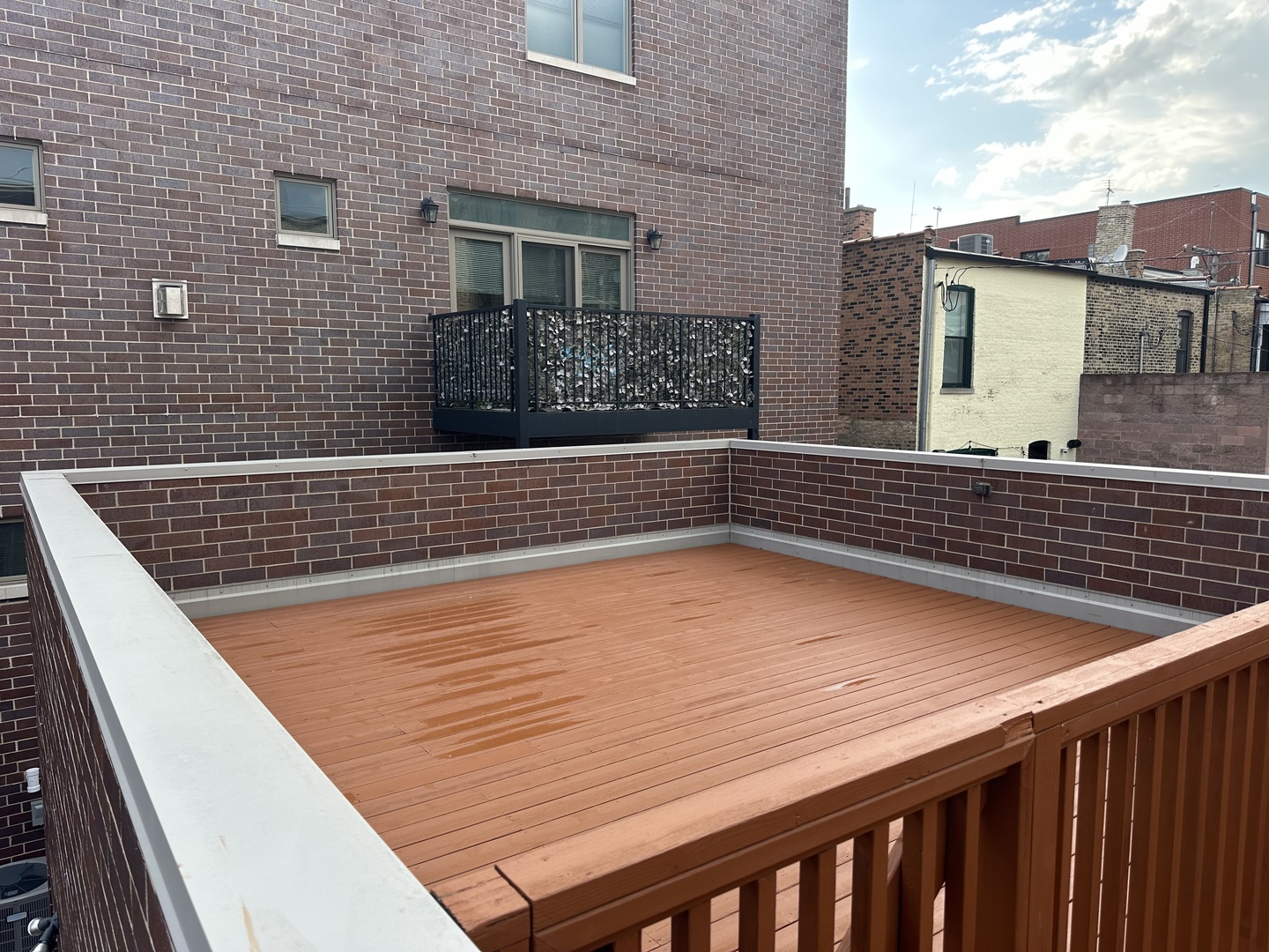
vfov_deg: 56.8
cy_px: 476
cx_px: 634
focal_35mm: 24
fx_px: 880
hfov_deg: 71.6
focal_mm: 6.86
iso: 80
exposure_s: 1/836
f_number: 1.78
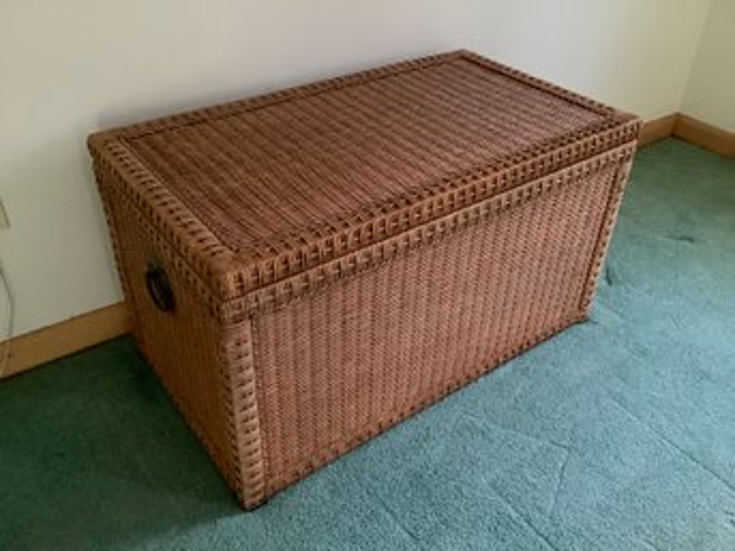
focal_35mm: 31
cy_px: 276
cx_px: 368
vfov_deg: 45.4
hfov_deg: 58.4
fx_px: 658
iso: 320
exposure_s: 1/50
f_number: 2.4
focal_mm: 3.3
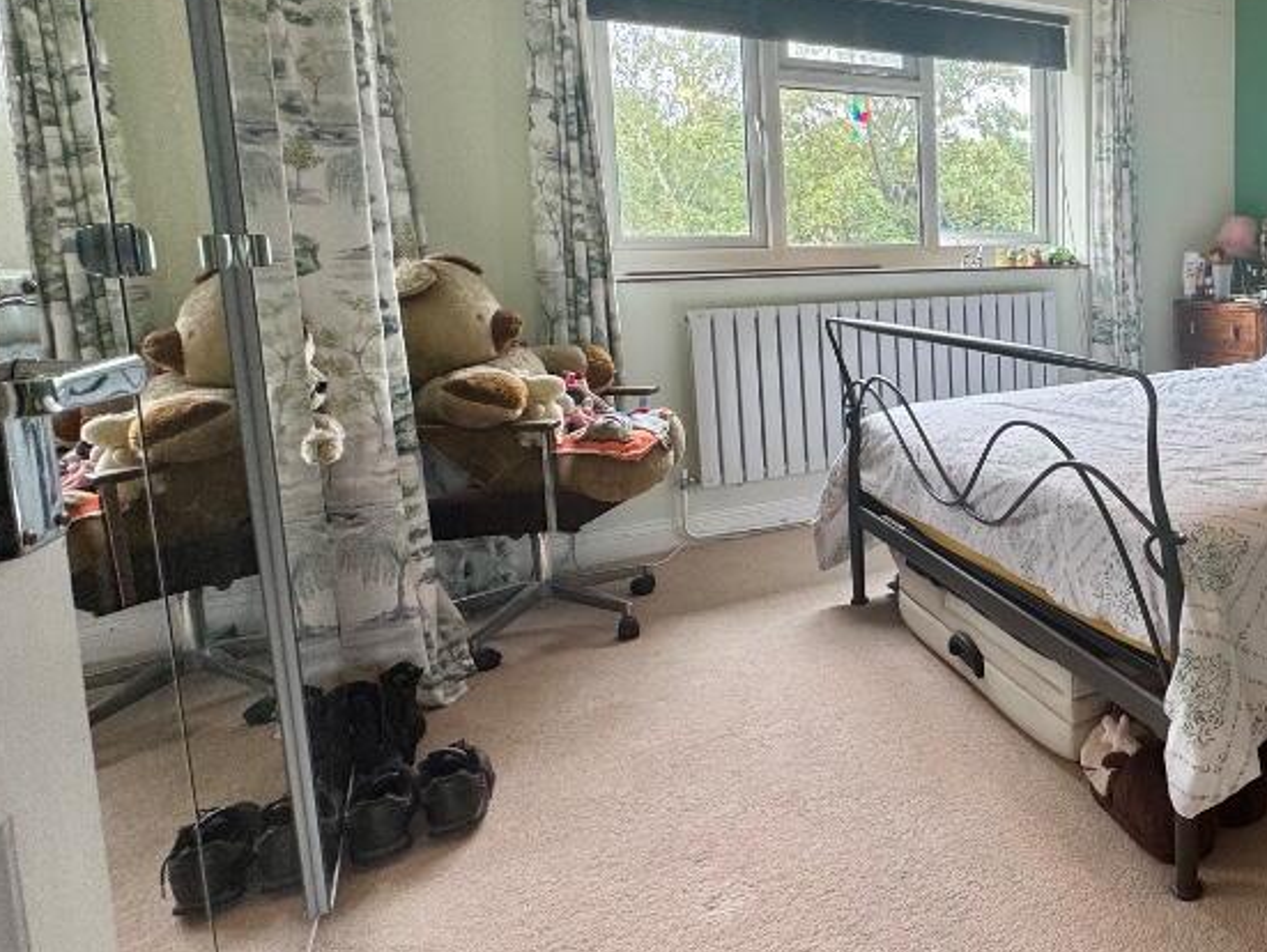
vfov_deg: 52.3
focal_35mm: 26
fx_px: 952
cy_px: 333
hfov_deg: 56.8
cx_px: 1166
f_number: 2.2
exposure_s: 1/99
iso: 64
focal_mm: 2.22
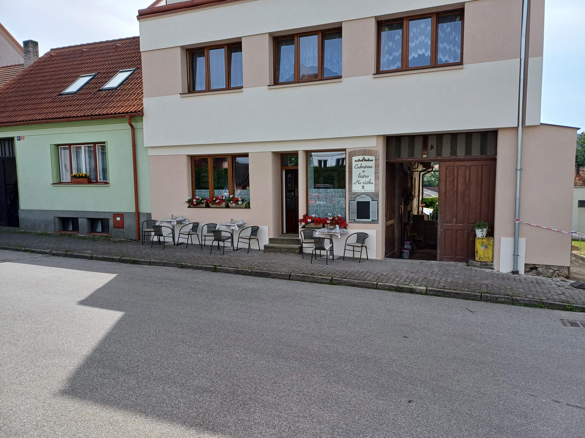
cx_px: 292
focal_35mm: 25
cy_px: 219
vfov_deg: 54.9
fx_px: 422
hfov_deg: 69.4
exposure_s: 1/898
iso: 50
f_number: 1.8
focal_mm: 4.65
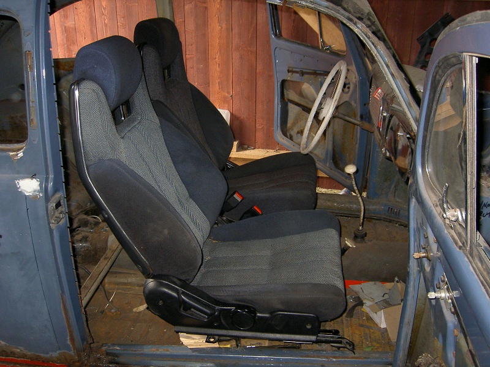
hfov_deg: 54.0
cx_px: 245
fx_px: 481
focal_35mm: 34
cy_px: 184
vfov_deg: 41.8
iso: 100
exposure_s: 1/60
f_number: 2.8
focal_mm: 5.6
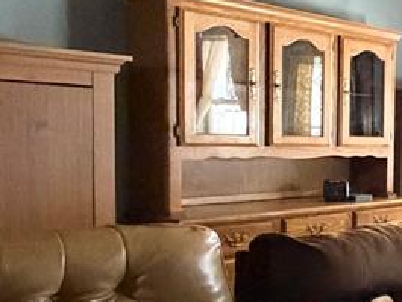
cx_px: 677
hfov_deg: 23.5
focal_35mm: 54
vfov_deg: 27.0
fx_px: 627
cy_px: 179
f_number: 2.2
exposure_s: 1/60
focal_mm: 2.22
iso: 800
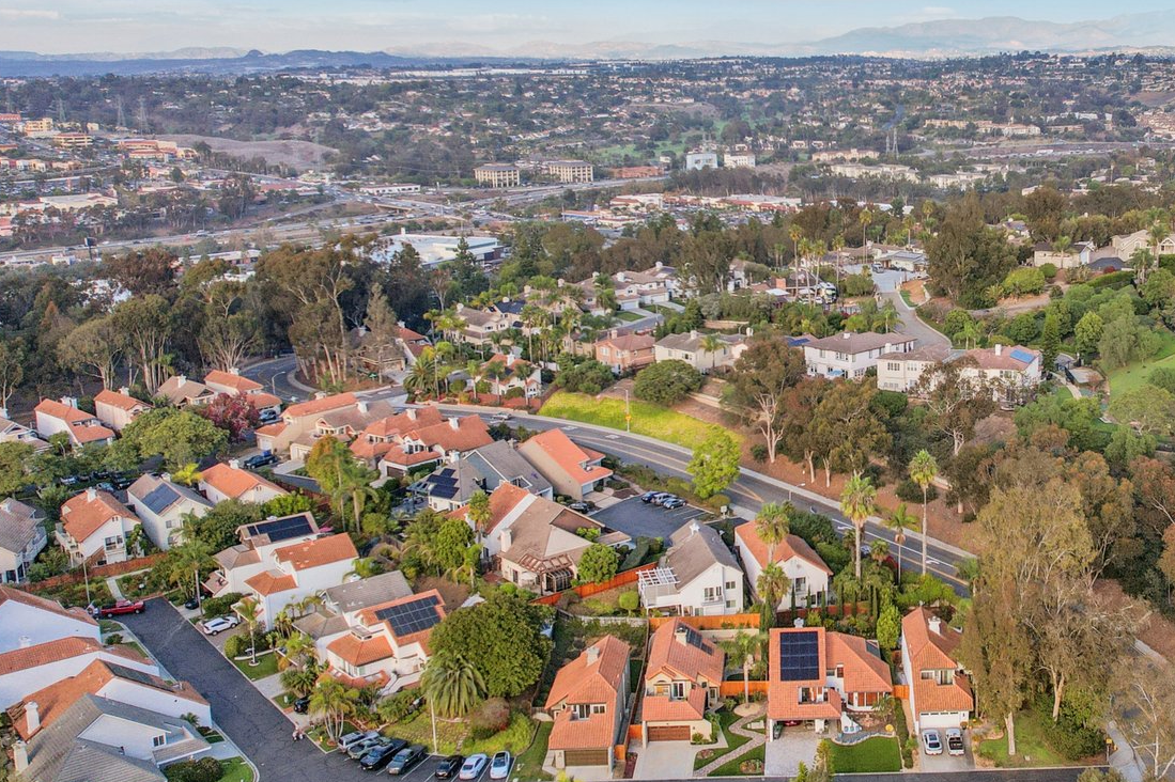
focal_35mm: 41
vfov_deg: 32.6
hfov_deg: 45.8
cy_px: 343
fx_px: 1338
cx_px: 873
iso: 100
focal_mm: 8.4
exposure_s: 1/730
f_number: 2.8
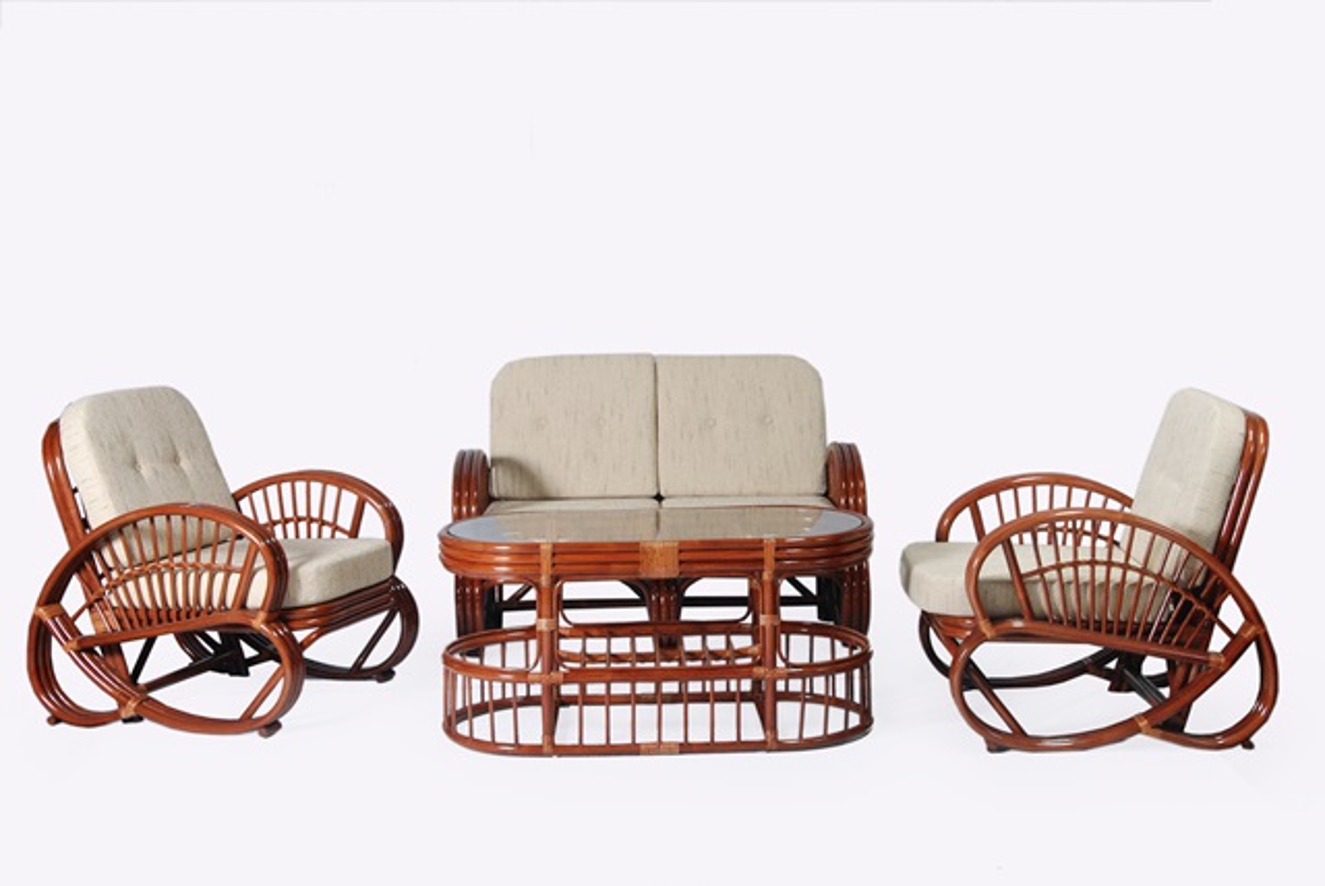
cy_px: 443
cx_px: 662
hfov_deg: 35.0
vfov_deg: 23.8
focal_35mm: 57
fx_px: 2100
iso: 640
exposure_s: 1/40
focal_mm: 38
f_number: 7.1
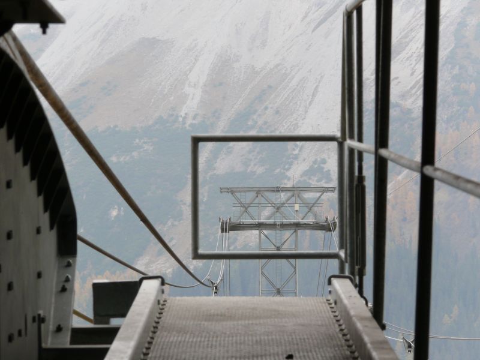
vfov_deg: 5.8
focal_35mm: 257
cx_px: 240
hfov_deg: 7.7
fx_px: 3564
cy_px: 180
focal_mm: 54.3
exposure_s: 1/40
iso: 100
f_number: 3.6
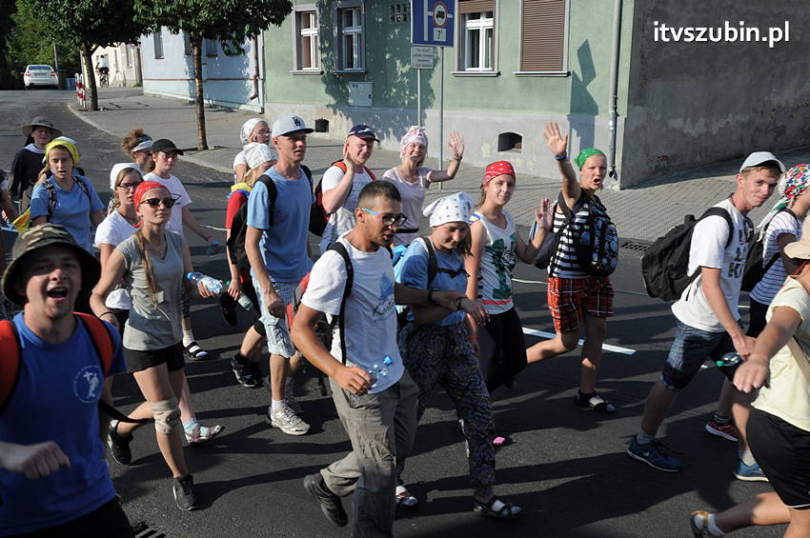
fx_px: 809
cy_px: 269
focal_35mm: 36
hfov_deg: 53.2
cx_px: 405
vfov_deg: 36.8
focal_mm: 24
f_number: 11
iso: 400
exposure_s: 1/500
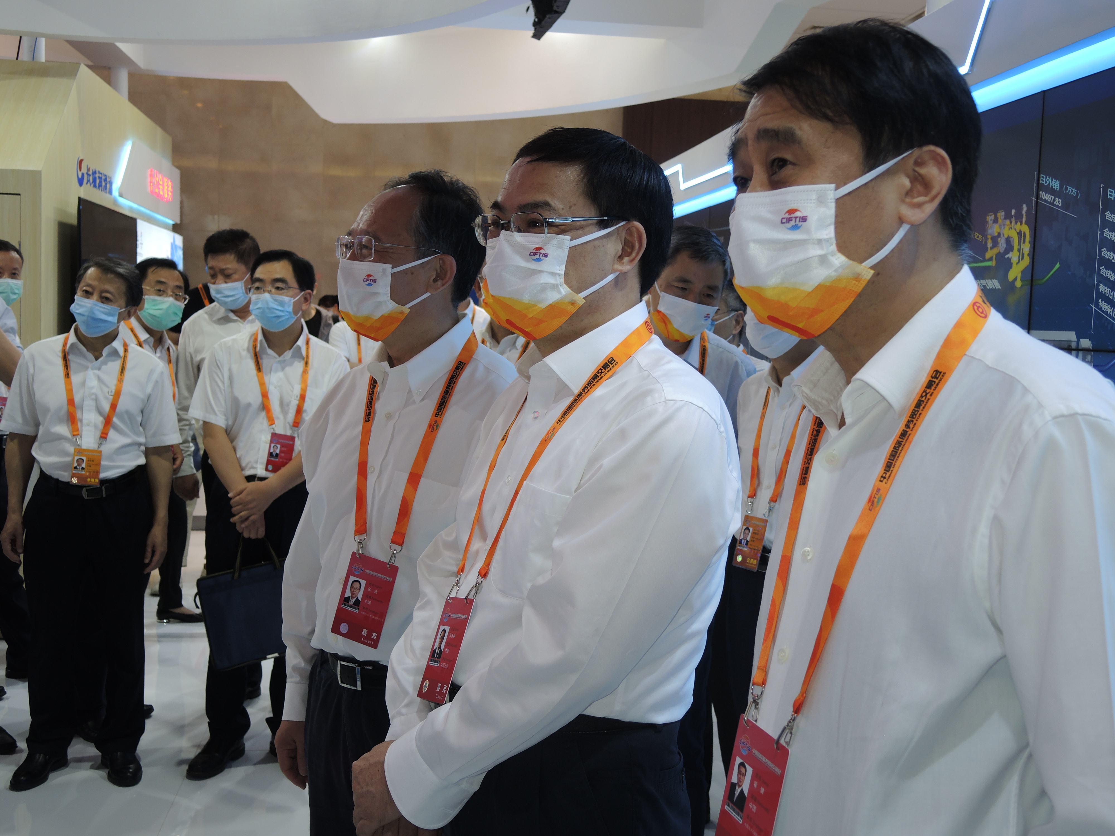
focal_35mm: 38
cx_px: 558
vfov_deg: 37.7
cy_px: 418
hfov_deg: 49.0
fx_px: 1224
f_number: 2.2
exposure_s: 1/60
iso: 80
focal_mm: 8.2
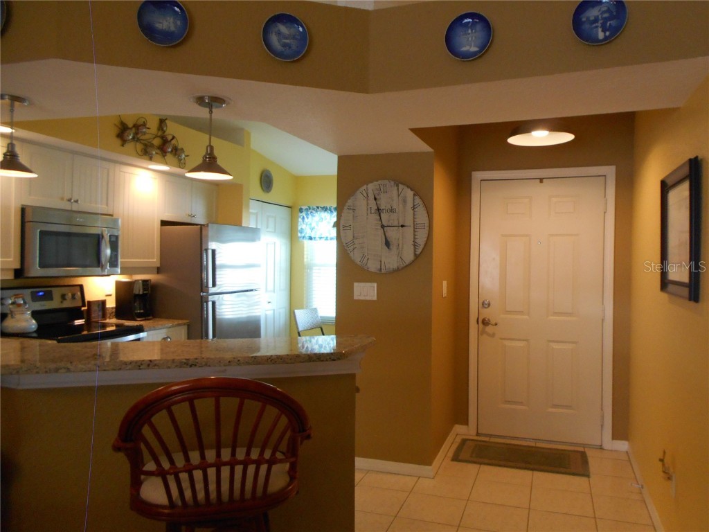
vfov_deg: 53.1
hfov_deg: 67.3
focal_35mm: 26
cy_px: 266
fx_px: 533
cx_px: 354
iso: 250
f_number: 3.2
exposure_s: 1/30
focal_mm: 4.6
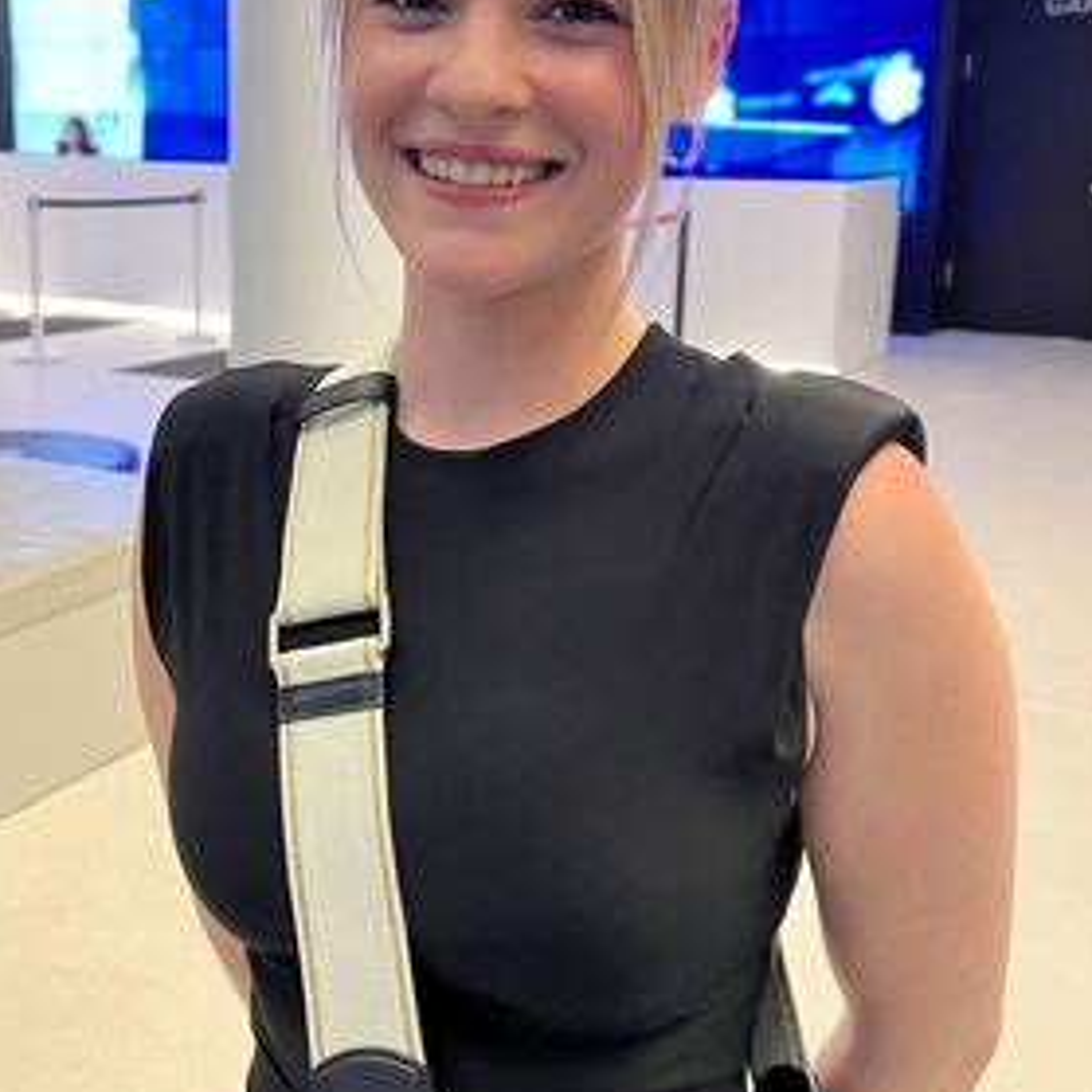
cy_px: 479
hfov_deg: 47.2
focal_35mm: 35
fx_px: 1249
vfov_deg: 47.1
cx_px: 552
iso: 400
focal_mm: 5.7
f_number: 1.5
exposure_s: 1/54
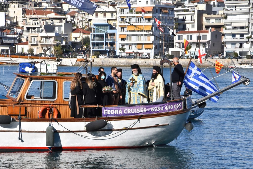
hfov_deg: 13.0
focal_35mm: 158
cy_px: 84
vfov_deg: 8.7
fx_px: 1107
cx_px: 126
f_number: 16
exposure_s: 1/1000
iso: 800
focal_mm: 105
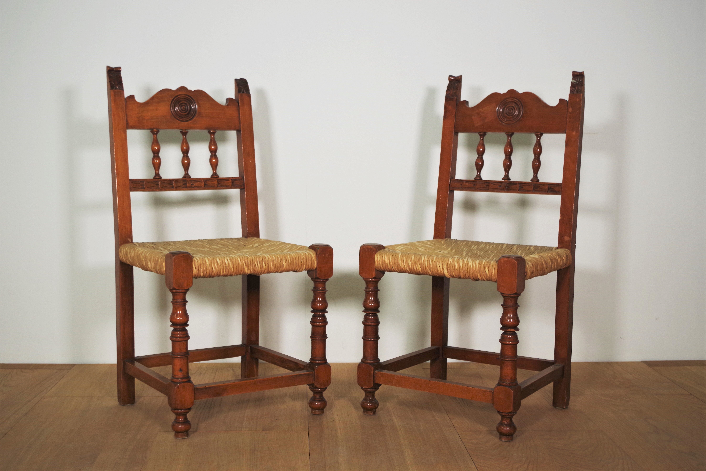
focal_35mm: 49
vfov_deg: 27.5
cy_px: 236
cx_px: 353
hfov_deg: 40.3
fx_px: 961
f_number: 4
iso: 200
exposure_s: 1/60
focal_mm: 32.5
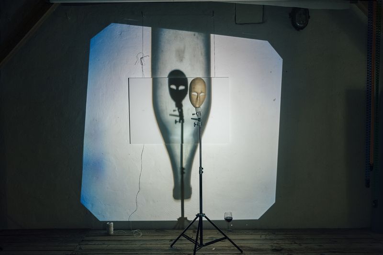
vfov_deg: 37.8
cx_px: 192
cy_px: 128
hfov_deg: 54.4
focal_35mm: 35
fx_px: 372
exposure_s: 1/30
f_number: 8
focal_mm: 35
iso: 800
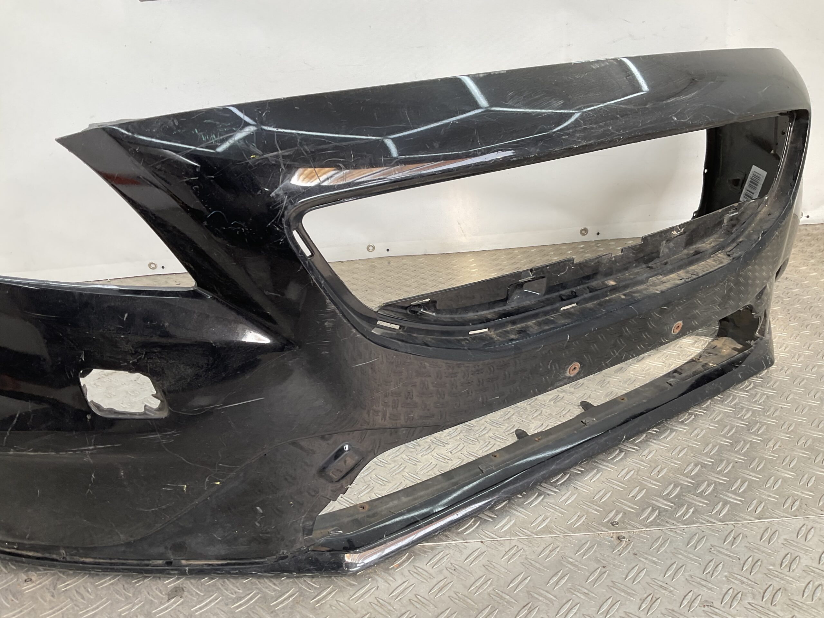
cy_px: 309
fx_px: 690
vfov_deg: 48.2
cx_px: 412
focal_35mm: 29
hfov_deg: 61.7
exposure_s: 1/120
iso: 20
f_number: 1.8
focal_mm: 3
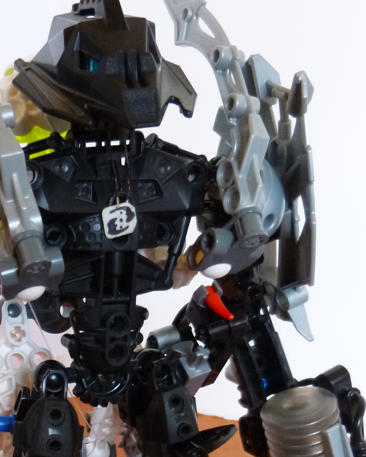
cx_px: 38
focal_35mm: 53
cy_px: 396
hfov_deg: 27.6
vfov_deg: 33.8
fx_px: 718
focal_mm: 4.5
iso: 400
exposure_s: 1/8
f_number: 3.1
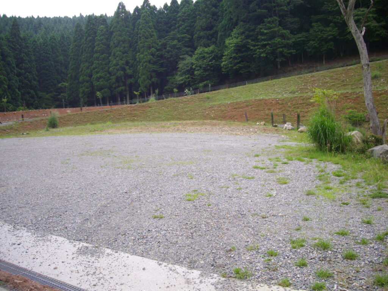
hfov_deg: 50.1
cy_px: 146
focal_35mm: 37
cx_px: 194
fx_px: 415
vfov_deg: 38.7
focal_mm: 6.2
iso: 100
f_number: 2.8
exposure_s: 1/200
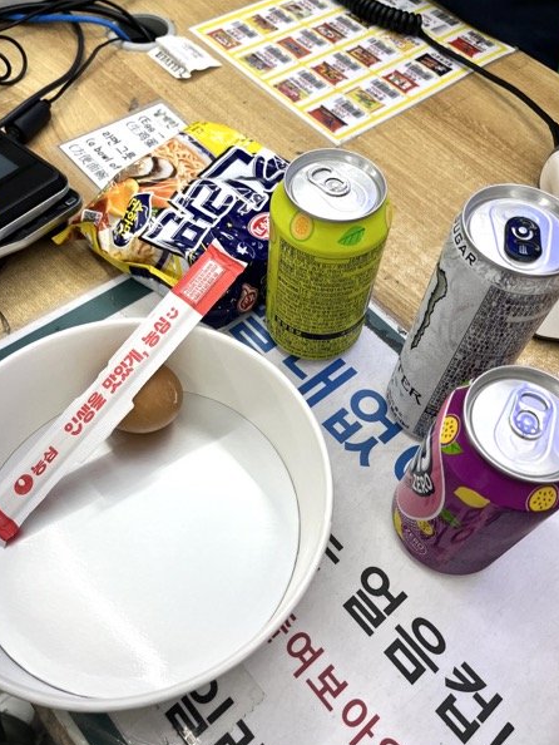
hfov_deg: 49.8
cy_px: 380
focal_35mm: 28
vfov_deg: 63.4
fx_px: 602
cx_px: 290
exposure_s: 1/149
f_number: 1.6
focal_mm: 5.1
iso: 32
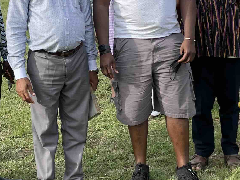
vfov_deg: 15.9
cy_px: 65
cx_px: 117
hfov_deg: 21.1
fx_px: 645
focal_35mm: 93
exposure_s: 1/1125
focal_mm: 4.2
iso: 32
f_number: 1.6
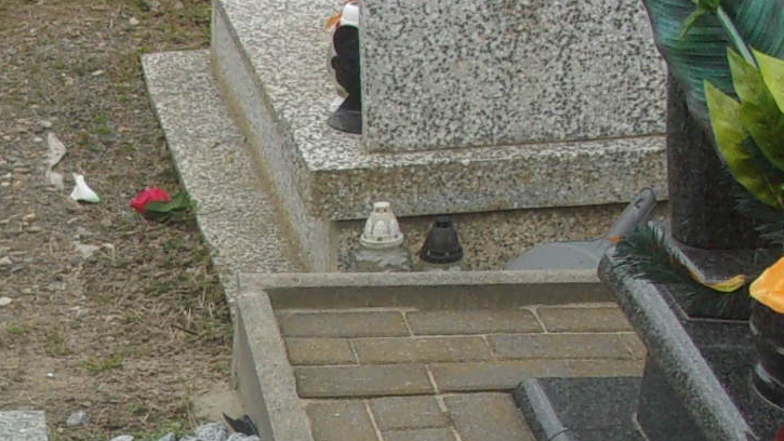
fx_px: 2266
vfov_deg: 10.9
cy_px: 580
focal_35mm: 109
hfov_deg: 18.4
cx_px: -213
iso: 80
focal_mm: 5.1
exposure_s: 1/210
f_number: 3.9
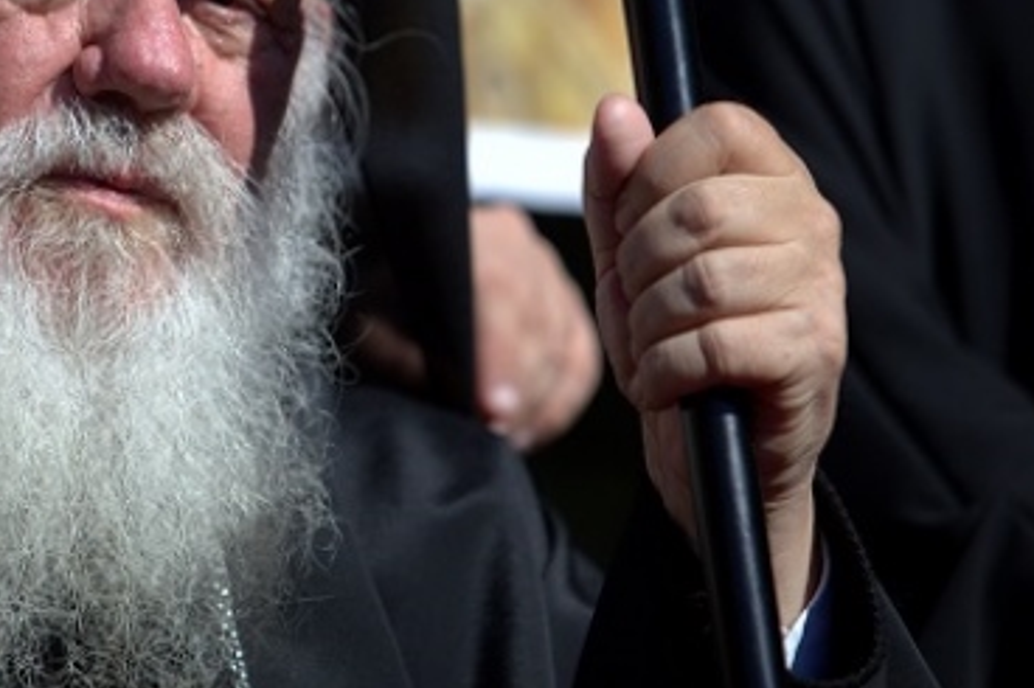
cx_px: 129
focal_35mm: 315
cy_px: 84
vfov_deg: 4.4
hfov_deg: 6.5
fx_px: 9043
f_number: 3.5
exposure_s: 1/2500
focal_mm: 175
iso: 100
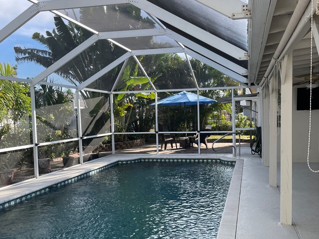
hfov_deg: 53.6
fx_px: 313
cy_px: 138
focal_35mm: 34
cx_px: 190
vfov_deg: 41.7
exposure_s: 1/725
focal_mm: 4.2
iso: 32
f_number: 1.6
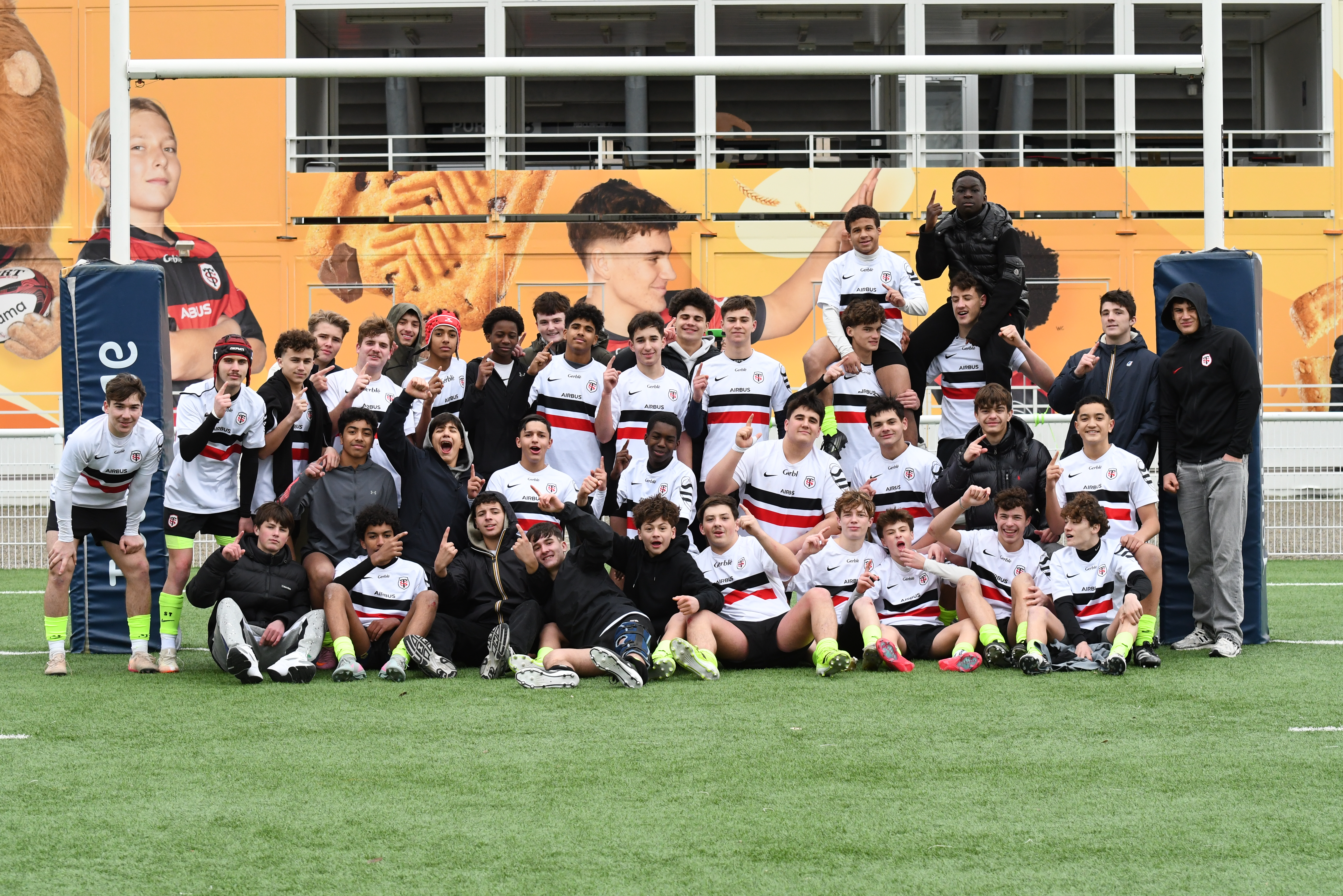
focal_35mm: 105
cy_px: 448
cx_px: 672
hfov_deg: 19.5
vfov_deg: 13.0
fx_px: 3917
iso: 1000
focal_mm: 70
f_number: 5.6
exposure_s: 1/800
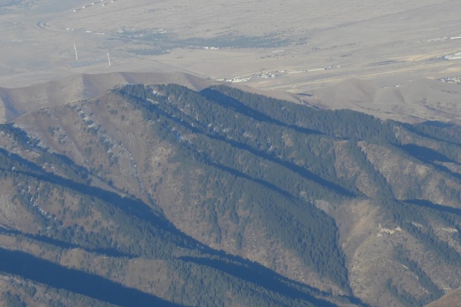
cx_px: 101
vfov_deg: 4.3
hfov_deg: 6.5
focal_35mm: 319
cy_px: -12
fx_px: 4084
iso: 100
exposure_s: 1/640
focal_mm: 26.9
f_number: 5.2
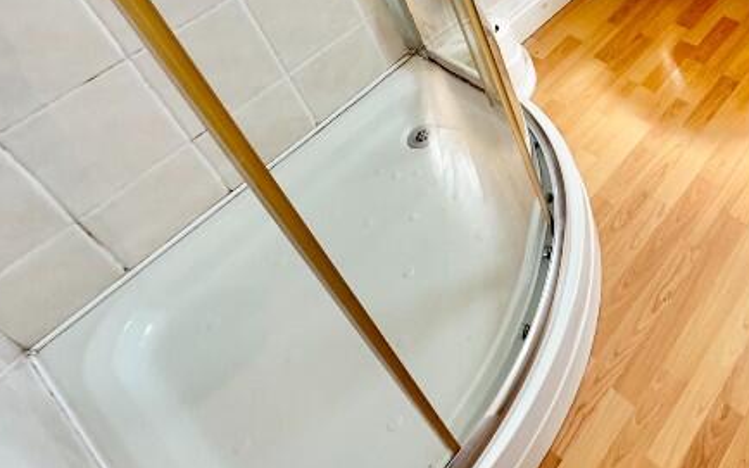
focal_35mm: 35
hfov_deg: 46.5
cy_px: -135
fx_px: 714
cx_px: 746
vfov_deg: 29.5
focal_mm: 2.22
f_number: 2.2
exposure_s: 1/99
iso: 200
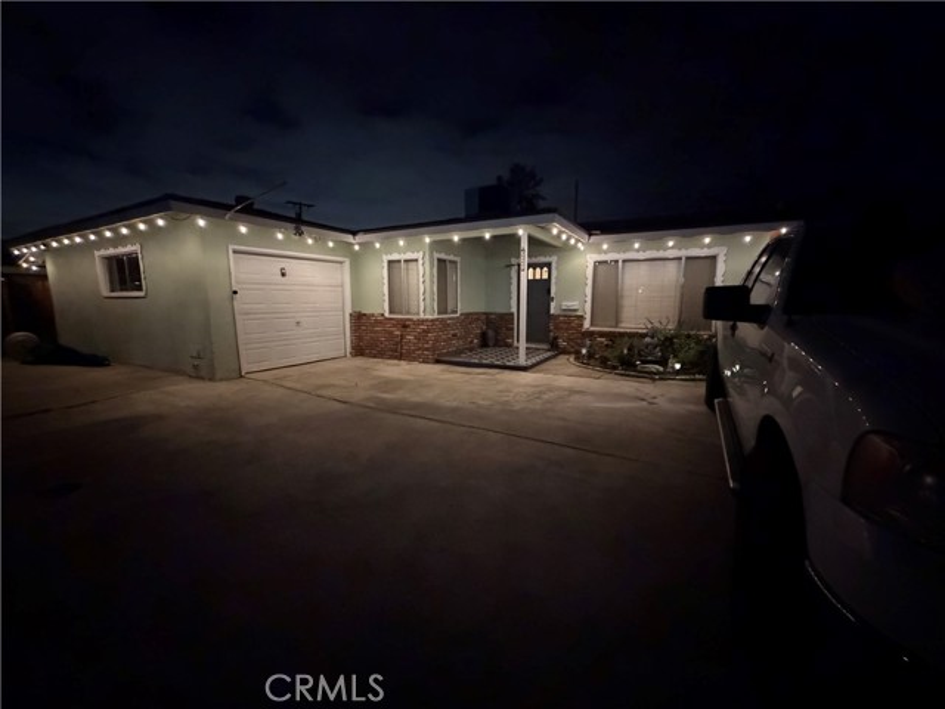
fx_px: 382
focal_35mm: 14
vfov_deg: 85.7
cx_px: 472
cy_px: 354
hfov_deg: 102.1
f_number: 2.2
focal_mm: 2.22
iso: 3200
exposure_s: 1/21
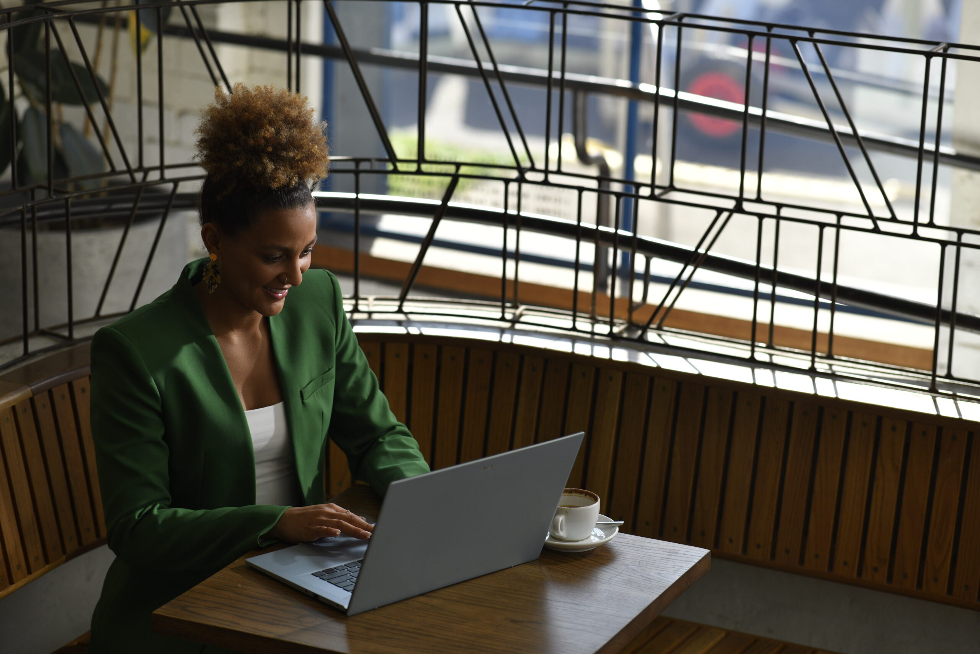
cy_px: 327
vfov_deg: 13.0
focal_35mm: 105
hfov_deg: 19.5
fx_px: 2858
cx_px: 490
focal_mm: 105
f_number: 2.8
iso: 250
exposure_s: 1/1600
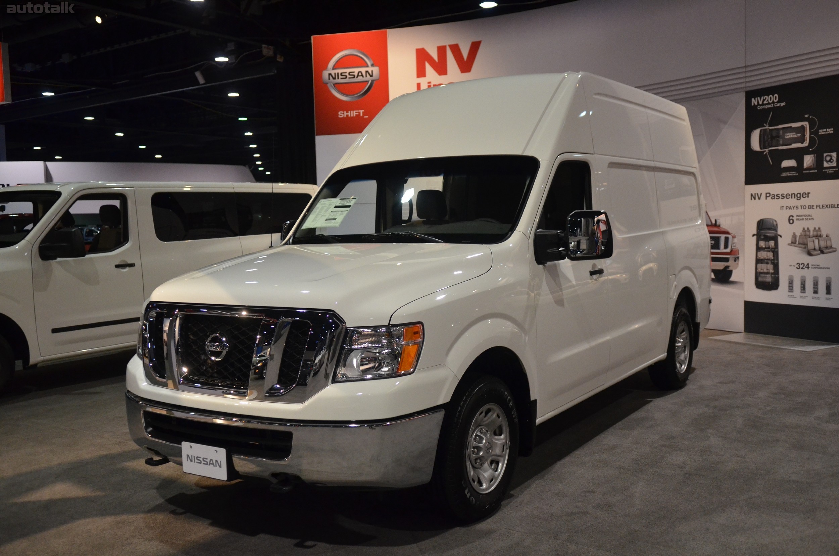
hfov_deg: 55.2
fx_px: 802
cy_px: 278
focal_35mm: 34
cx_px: 420
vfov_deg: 38.2
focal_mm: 23
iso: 1600
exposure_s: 1/160
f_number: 2.8
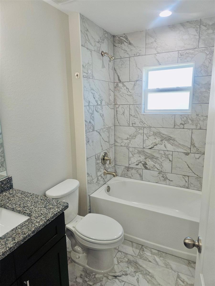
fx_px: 190
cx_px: 108
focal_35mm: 23
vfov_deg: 73.9
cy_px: 143
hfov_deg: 58.9
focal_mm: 5.4
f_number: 1.8
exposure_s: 1/60.2
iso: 69
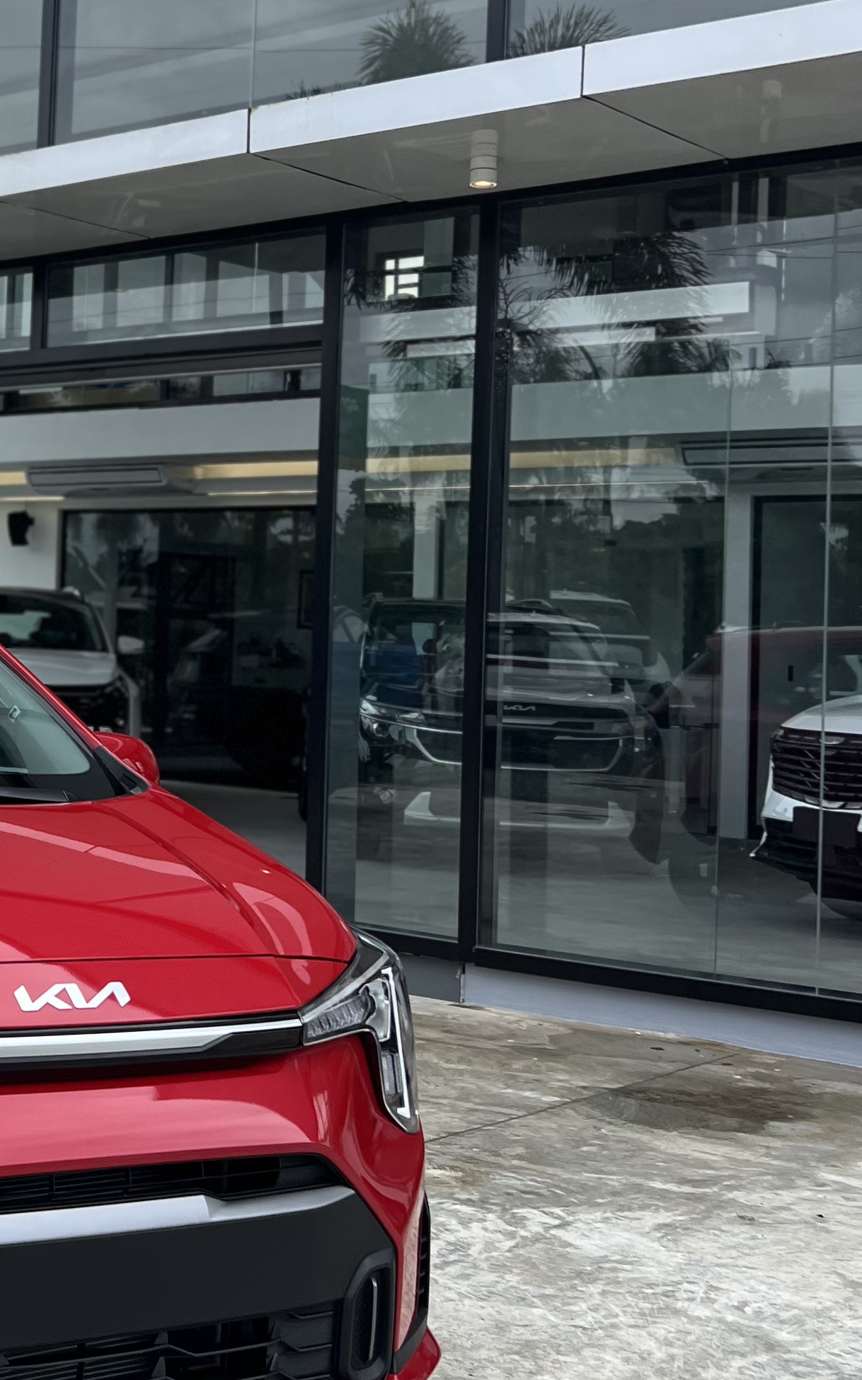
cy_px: 539
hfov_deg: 21.2
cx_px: -160
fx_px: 2143
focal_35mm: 57
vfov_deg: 35.5
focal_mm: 5.7
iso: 50
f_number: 1.5
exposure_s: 1/1724
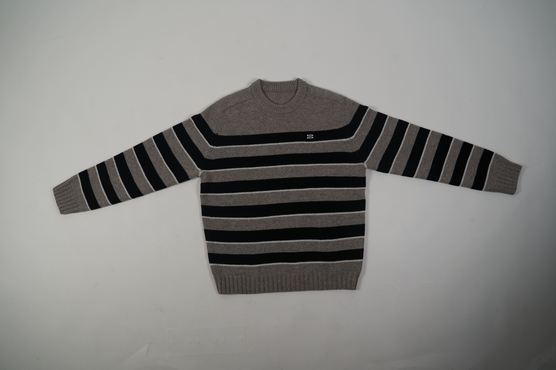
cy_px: 185
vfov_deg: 46.4
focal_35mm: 28
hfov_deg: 65.5
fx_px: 432
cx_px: 278
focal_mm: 28
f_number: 4
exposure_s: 1/160
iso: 200
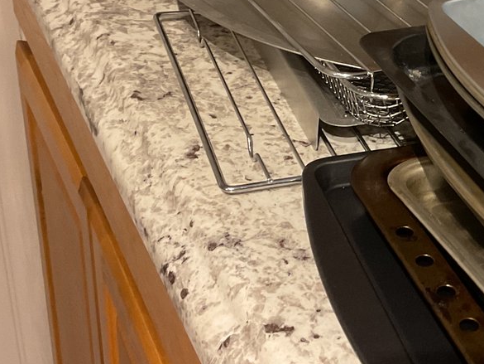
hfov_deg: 24.6
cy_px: 80
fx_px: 1049
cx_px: 503
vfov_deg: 19.5
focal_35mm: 75
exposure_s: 1/40
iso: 200
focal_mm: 3
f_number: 1.8
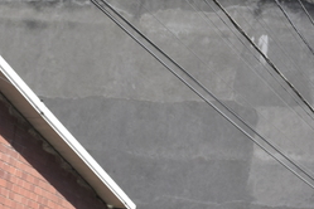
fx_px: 1387
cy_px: 172
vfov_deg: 8.6
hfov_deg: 11.9
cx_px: 578
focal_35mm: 159
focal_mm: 22
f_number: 10
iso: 200
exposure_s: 1/400
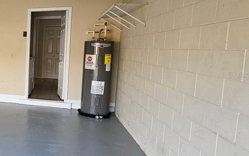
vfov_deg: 36.3
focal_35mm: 35
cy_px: 76
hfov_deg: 39.6
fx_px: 238
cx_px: -50
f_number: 2.2
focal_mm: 2.2
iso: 160
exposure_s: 1/207
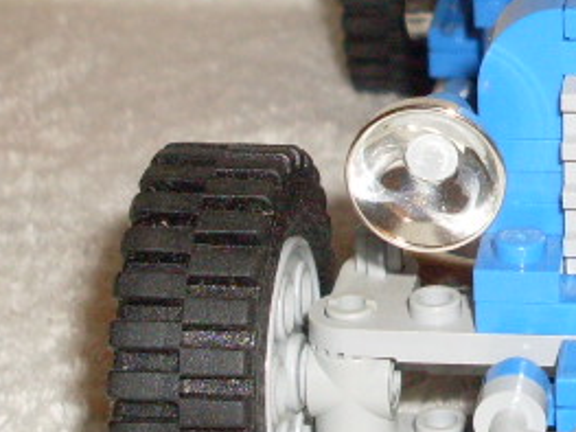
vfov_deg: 9.9
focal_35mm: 148
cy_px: -33
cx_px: 681
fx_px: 2462
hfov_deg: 13.0
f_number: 2.8
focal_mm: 6.3
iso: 100
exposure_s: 1/45
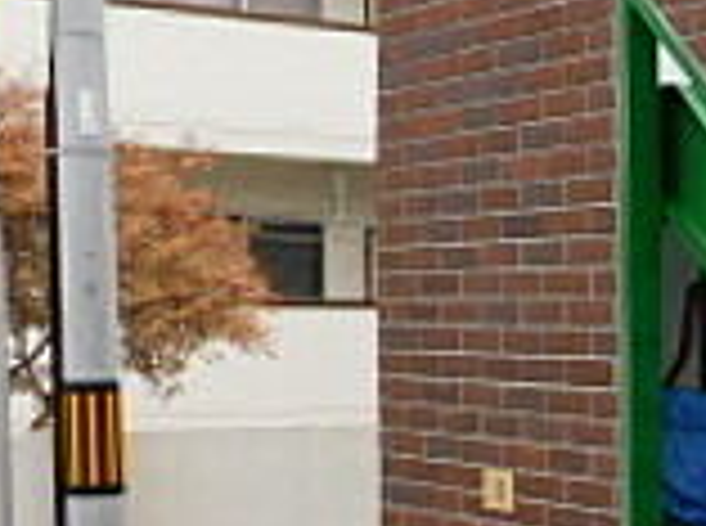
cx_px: 1255
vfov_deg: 15.6
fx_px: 1913
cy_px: 360
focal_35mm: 94
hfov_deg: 17.3
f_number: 3
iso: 125
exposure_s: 1/320
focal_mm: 4
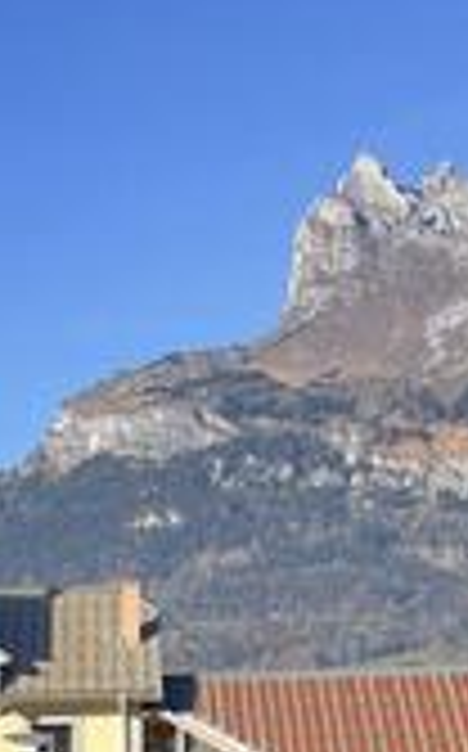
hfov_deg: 13.0
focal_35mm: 99
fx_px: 2026
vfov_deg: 18.0
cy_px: 1225
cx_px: -4
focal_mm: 4.2
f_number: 1.6
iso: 32
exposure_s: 1/527
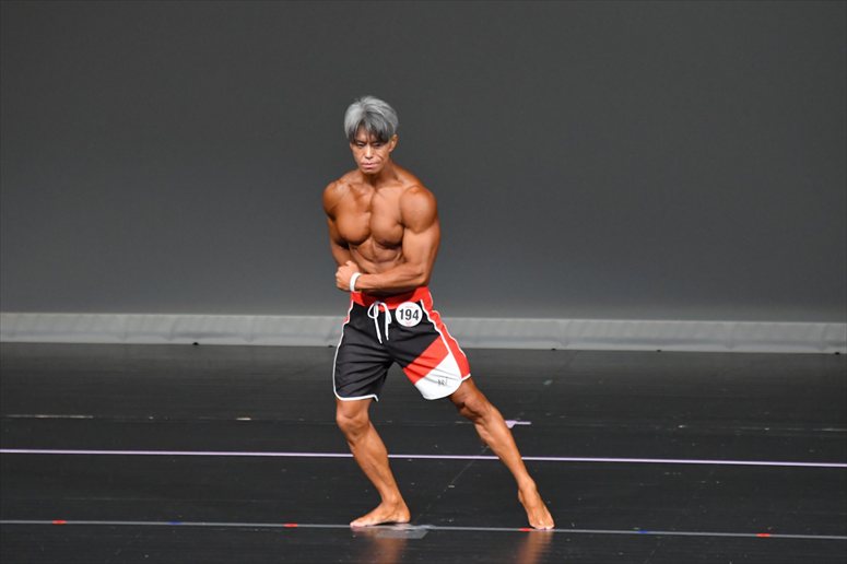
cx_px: 424
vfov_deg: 4.4
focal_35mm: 315
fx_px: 7408
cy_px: 282
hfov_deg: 6.5
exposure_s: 1/400
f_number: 5.6
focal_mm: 210
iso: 4000
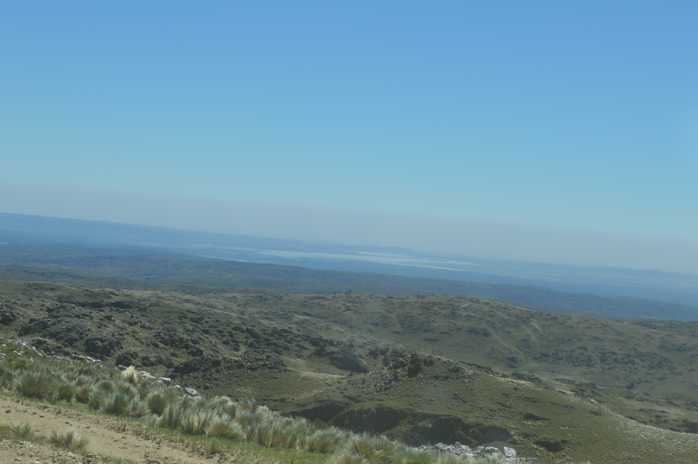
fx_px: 1598
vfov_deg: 16.5
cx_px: 349
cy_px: 232
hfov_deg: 24.6
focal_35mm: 82
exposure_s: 1/320
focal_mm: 55
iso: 100
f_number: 9
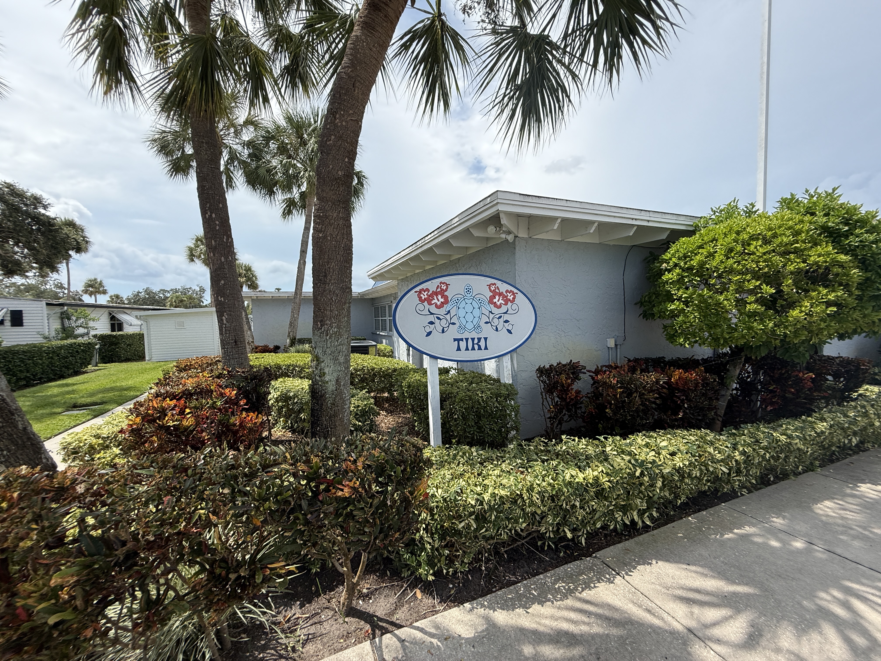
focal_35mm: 14
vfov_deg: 85.7
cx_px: 440
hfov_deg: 102.1
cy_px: 330
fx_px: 356
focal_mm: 2.22
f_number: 2.2
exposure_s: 1/1745
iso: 64
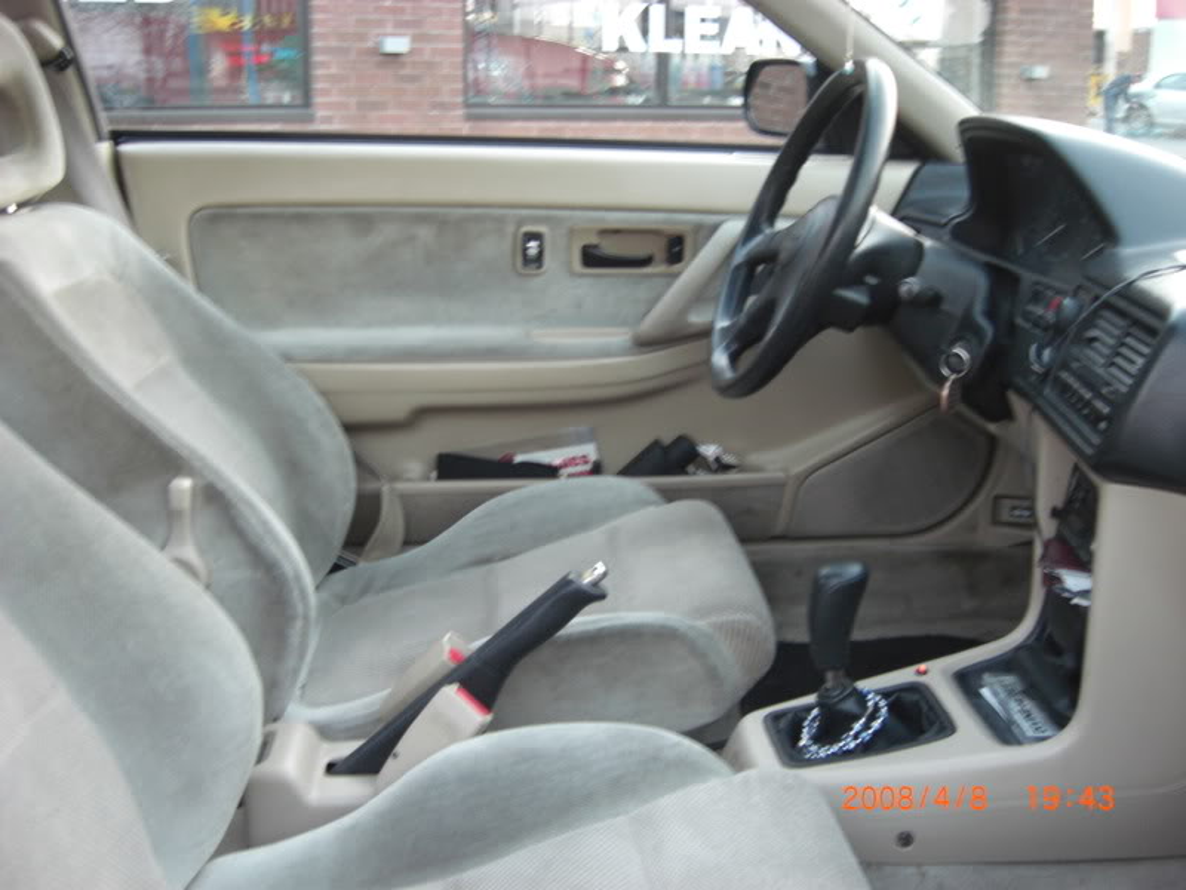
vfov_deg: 37.7
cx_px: 593
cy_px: 445
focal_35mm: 38
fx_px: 1302
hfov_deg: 49.0
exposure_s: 1/13
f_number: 2.8
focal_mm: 7.9
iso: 200
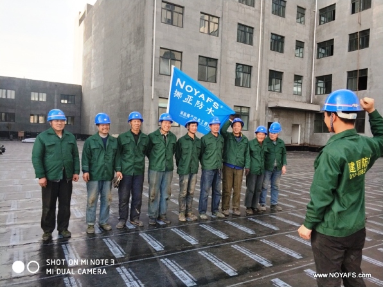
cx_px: 192
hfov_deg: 65.4
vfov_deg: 51.3
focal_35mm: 27
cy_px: 144
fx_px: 298
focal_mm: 3.82
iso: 309
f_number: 1.8
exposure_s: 1/781
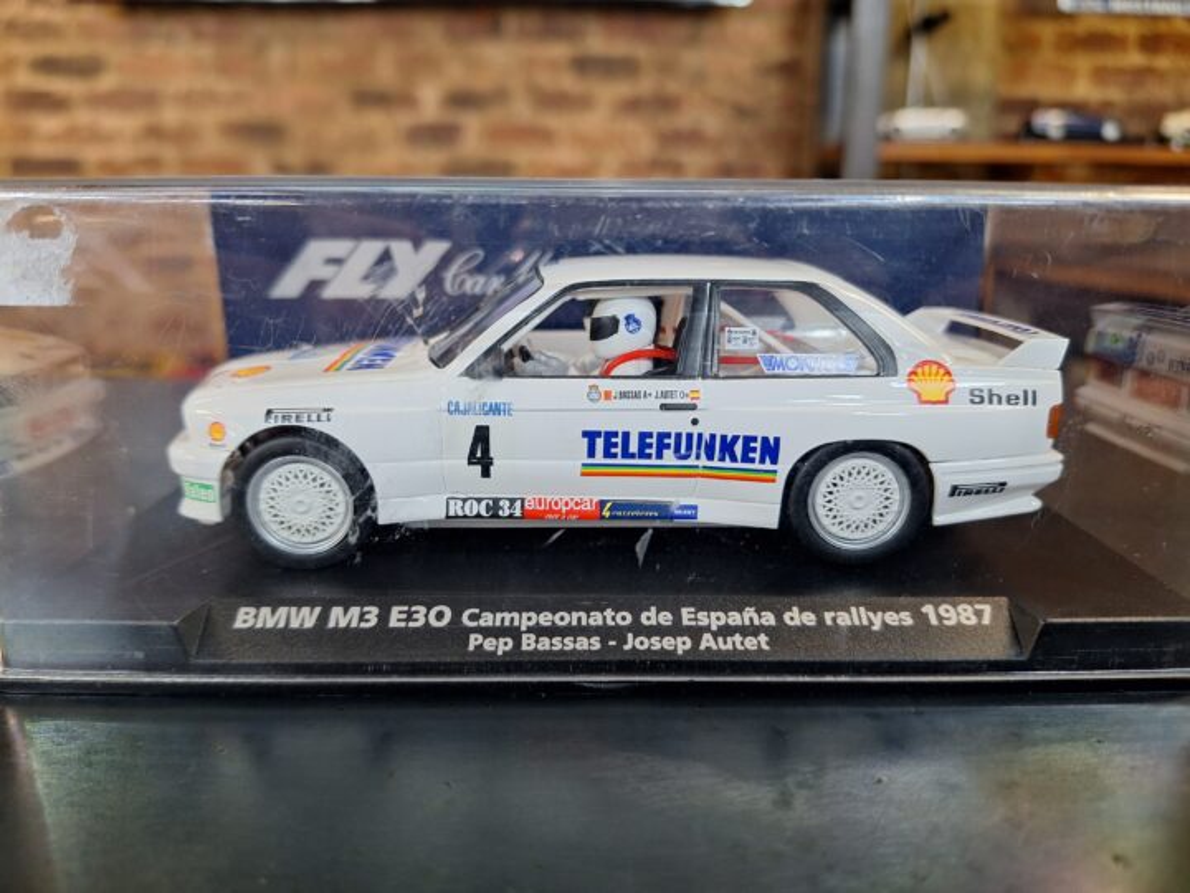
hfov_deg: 73.9
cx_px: 595
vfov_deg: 58.9
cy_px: 446
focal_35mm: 23
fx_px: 791
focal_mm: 5.54
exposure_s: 1/50
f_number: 1.8
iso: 200
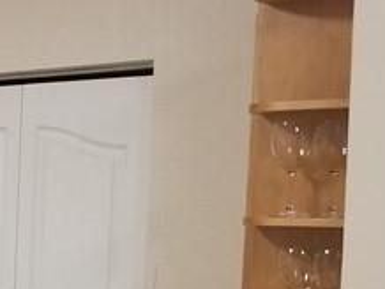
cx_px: -466
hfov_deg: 13.1
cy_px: 324
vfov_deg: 12.0
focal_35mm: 122
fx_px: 1358
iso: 125
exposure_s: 1/60
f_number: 1.7
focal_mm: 4.25
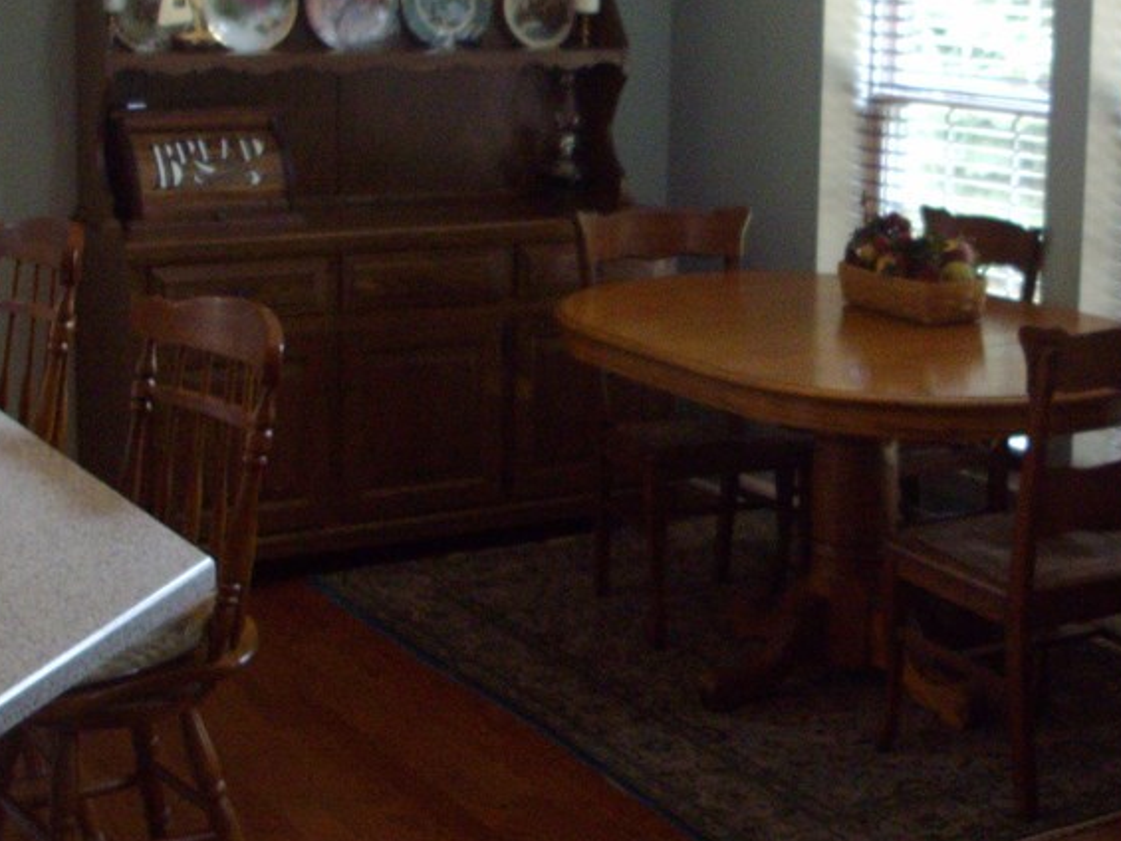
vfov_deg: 21.8
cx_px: 798
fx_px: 2170
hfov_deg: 28.7
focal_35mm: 67
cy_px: 270
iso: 291
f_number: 2.8
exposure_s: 1/50
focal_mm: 6.2
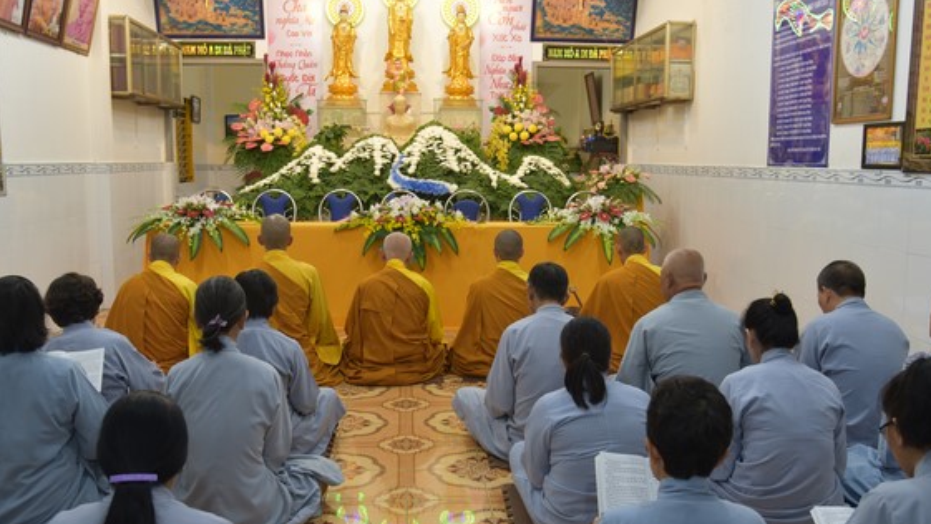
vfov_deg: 34.7
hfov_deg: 58.0
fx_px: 840
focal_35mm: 34
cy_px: 245
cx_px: 456
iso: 450
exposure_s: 1/60
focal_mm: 28
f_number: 4
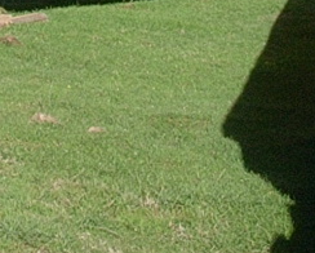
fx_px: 1718
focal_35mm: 184
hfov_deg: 10.3
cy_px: -225
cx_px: -83
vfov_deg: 8.1
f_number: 5.8
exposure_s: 1/304
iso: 70
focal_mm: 6.7
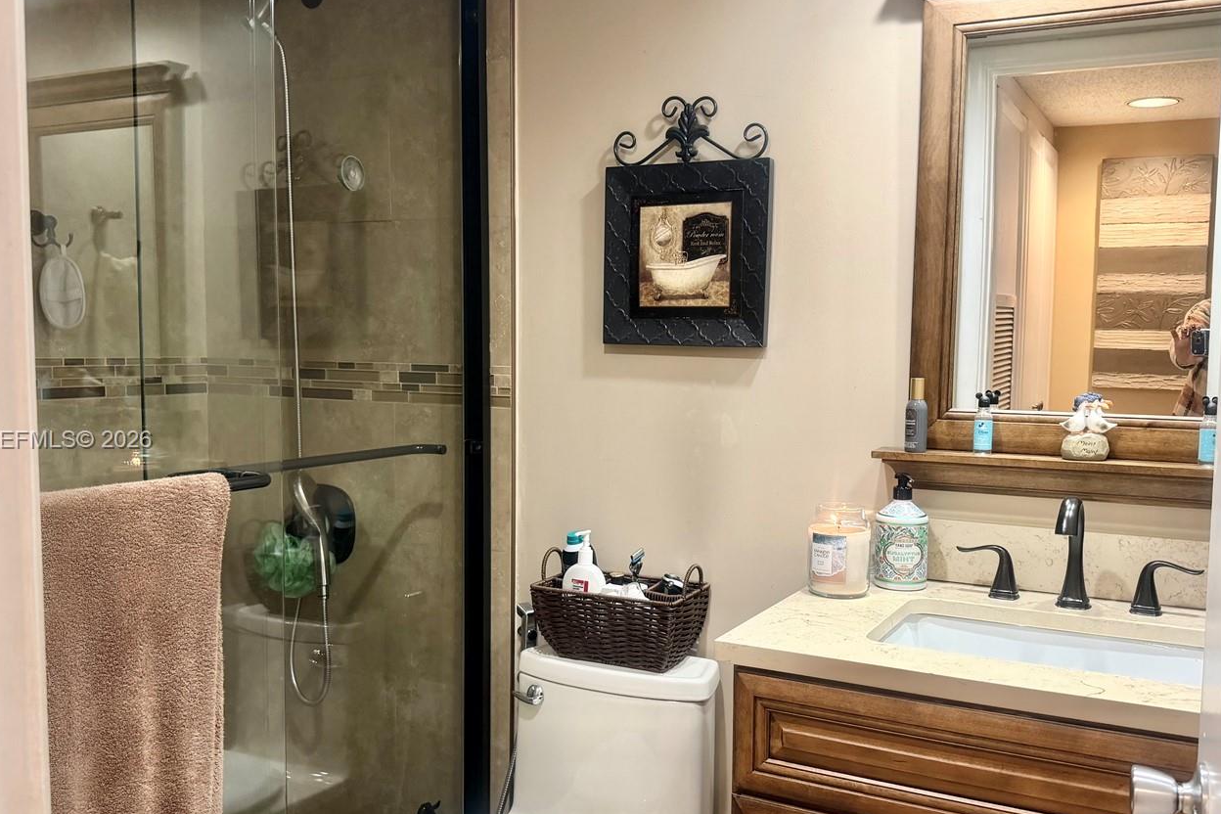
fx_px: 1085
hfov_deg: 58.7
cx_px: 630
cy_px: 441
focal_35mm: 32
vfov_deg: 41.1
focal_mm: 6.76
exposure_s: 1/60
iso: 200
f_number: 1.78
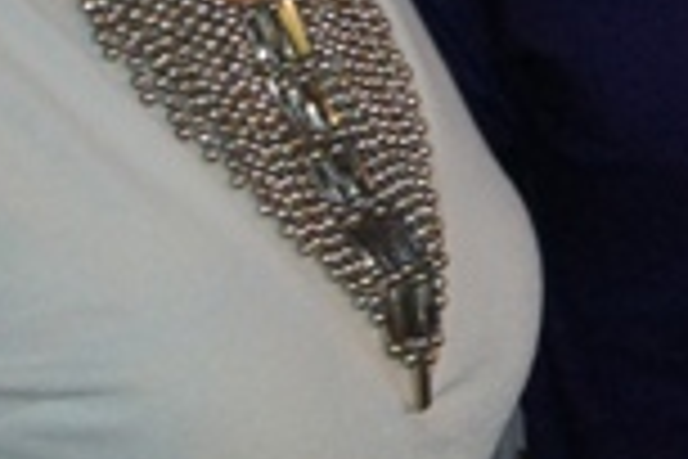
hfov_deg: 9.4
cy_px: -144
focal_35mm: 212
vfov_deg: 6.4
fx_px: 4051
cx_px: 1097
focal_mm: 24
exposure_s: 1/10
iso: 1600
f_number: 4
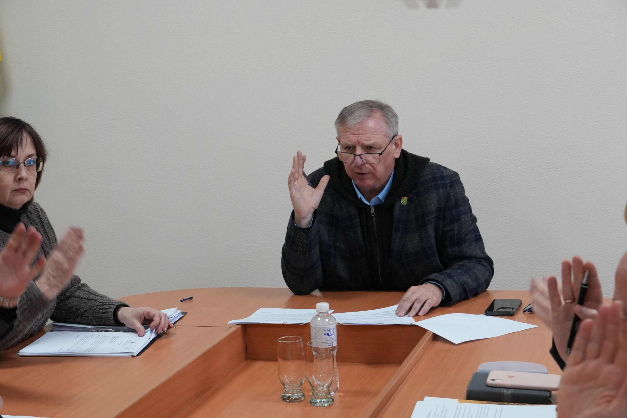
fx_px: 1306
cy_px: 209
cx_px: 314
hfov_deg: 27.0
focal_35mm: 75
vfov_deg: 18.2
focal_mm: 50
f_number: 8
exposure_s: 1/80
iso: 3200
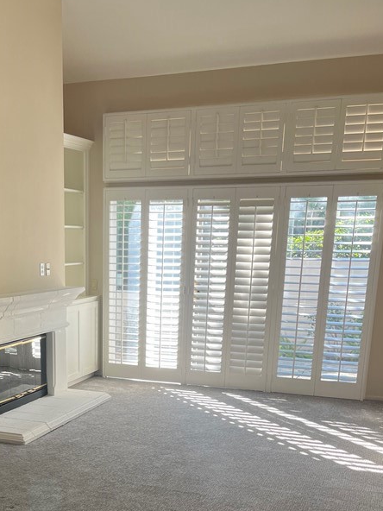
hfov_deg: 31.7
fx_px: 664
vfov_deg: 40.2
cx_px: 103
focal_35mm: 45
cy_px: 417
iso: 50
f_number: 1.6
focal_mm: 5.1
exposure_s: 1/121
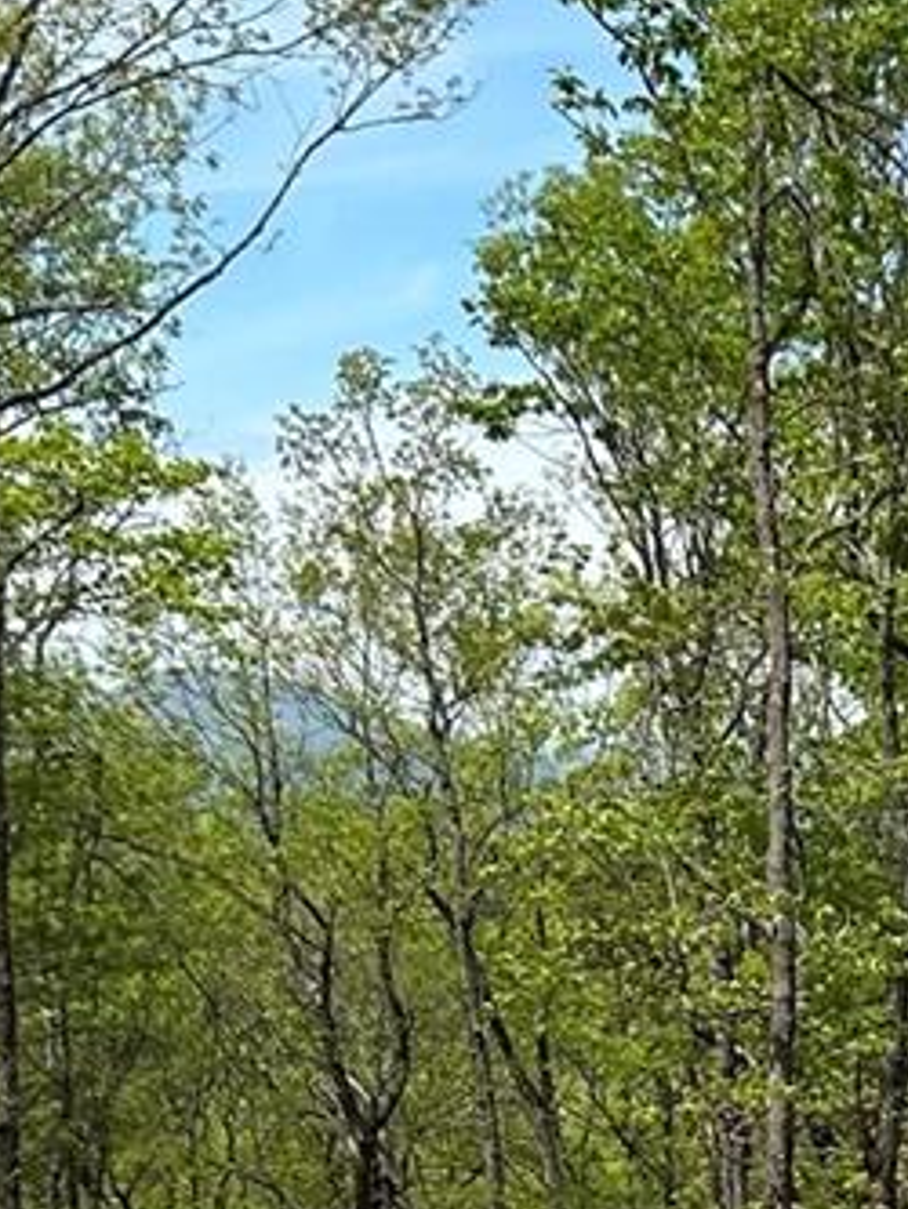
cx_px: 1231
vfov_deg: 15.6
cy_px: 1590
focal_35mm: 120
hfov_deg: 12.0
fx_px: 4194
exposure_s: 1/3460
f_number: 1.5
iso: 50
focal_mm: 5.7
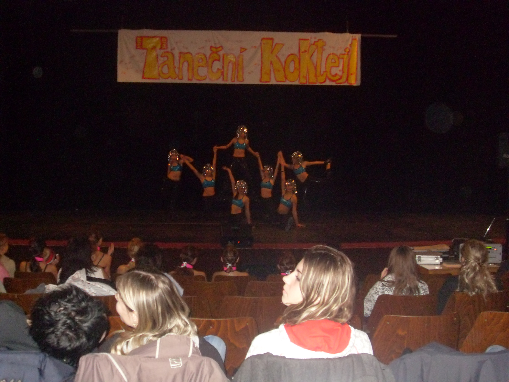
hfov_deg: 44.8
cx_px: 254
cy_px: 191
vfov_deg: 34.3
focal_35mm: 42
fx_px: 618
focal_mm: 7.1
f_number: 3.1
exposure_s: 1/45
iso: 400
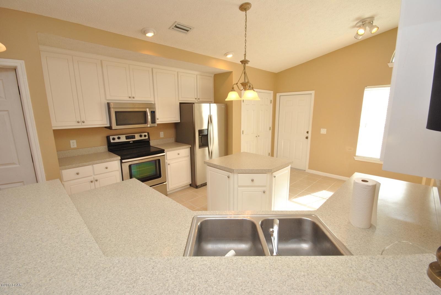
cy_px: 148
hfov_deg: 100.3
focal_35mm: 15
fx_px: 184
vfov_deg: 77.5
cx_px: 220
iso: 400
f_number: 13
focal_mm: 10
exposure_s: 1/13
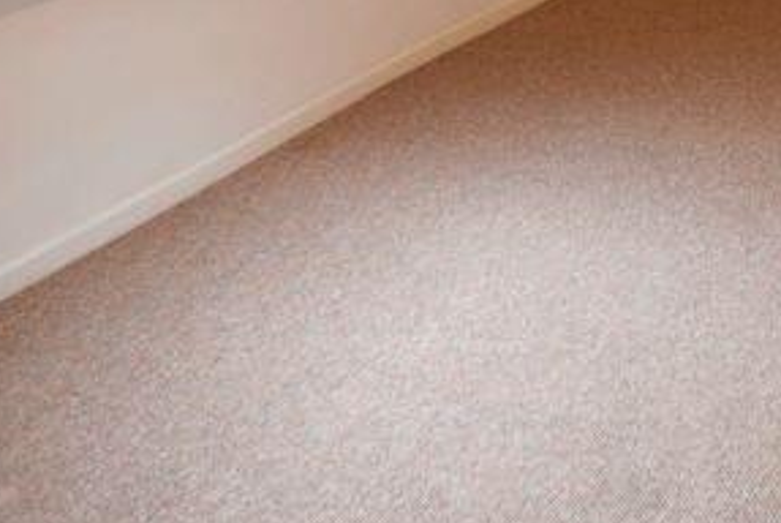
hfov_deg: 33.7
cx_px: 522
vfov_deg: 22.5
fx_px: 1276
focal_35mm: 59
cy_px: 48
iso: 400
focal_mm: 11
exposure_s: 1/60
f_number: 4.2
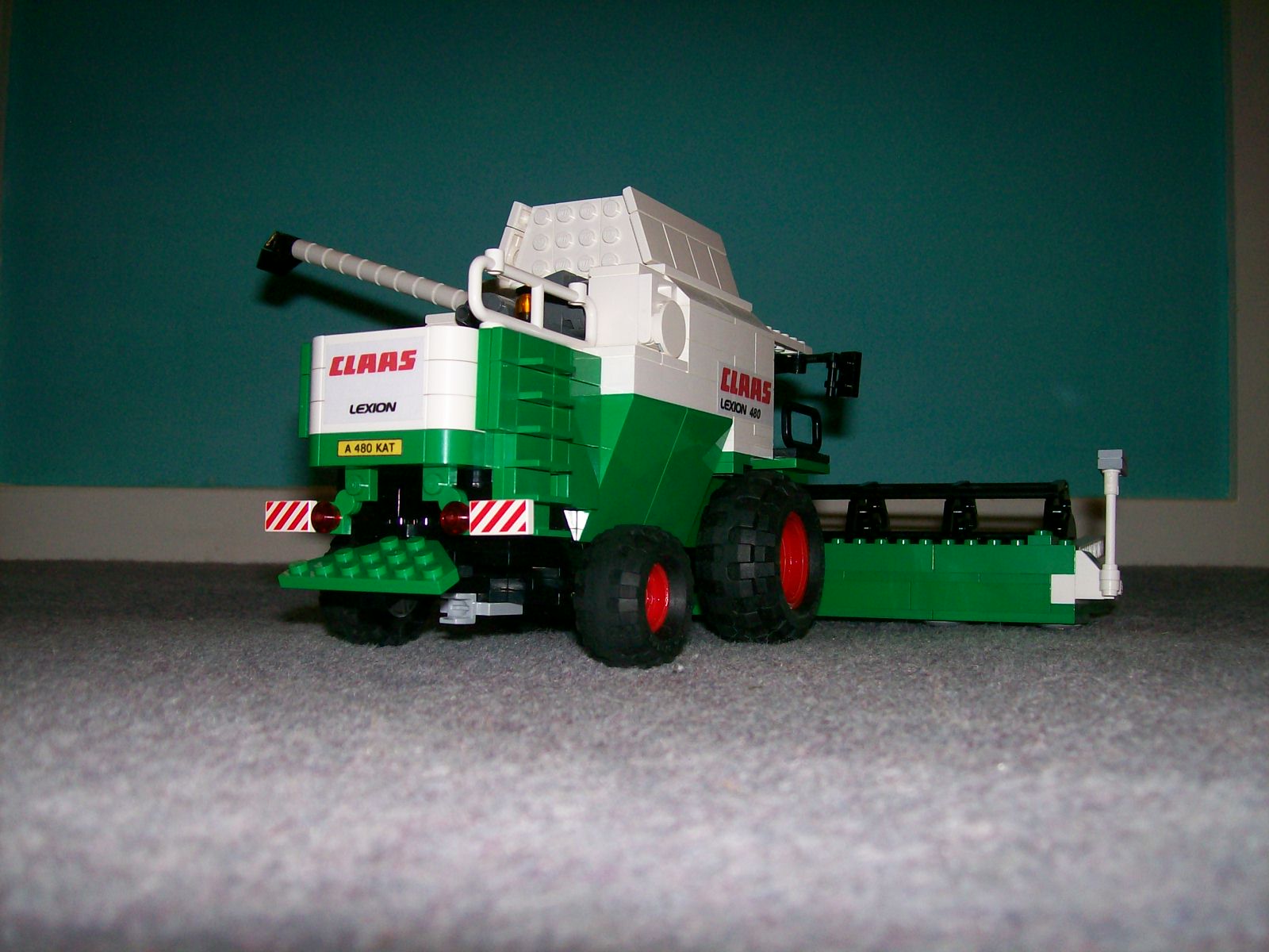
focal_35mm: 36
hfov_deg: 51.4
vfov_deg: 39.7
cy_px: 476
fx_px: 1320
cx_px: 634
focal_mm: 6
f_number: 2.7
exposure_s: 1/64
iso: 80
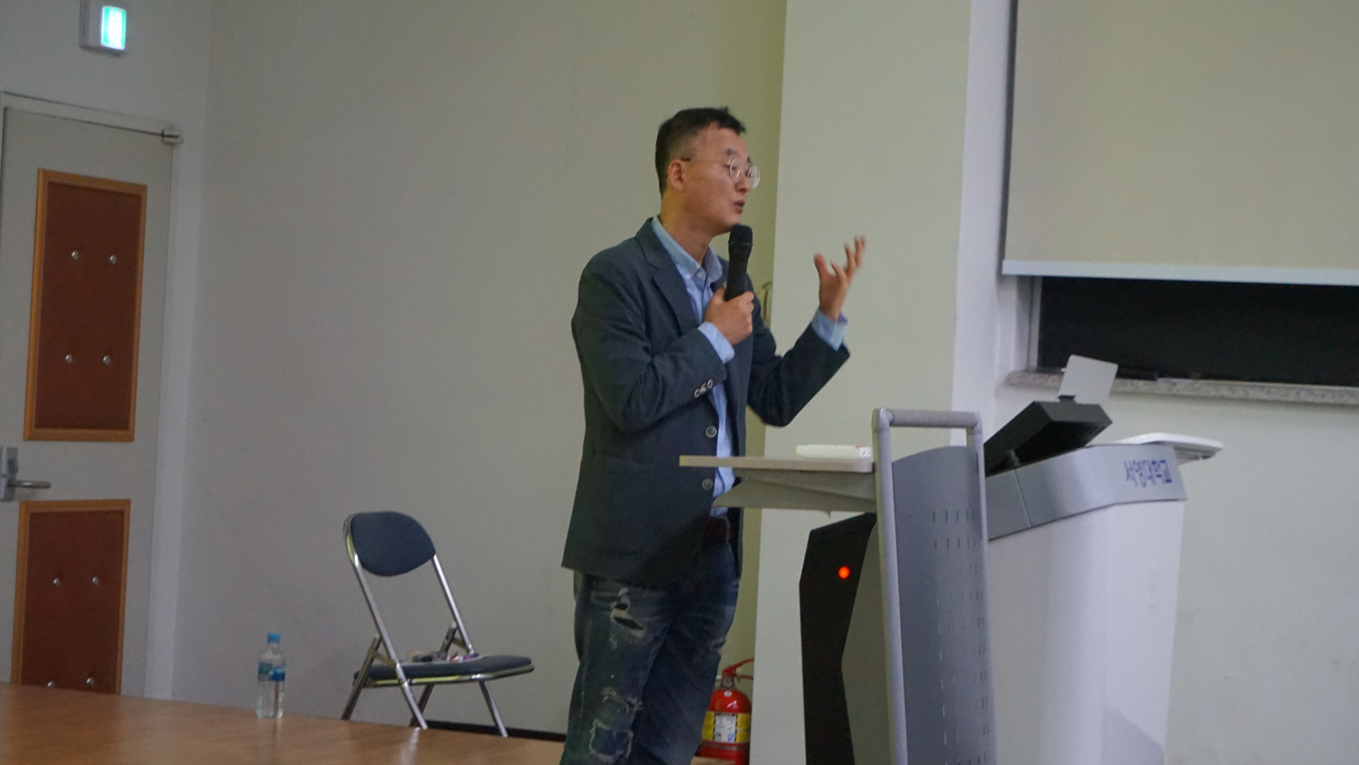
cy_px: 438
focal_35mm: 79
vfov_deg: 15.3
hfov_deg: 26.8
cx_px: 680
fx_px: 2847
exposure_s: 1/50
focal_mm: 50
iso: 3200
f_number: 5.6
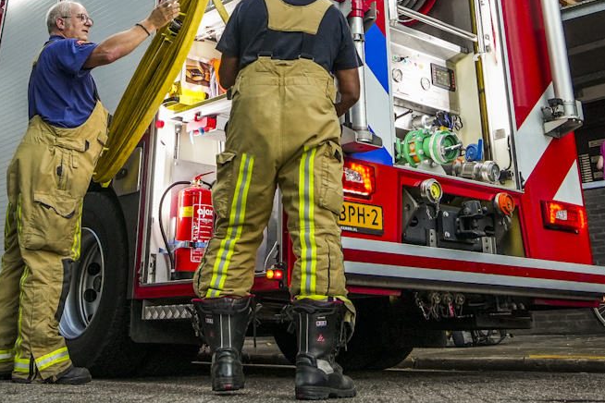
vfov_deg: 25.7
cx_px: 278
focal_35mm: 47
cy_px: -78
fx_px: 790
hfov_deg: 41.9
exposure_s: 1/320
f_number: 2.8
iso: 1600
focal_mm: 16
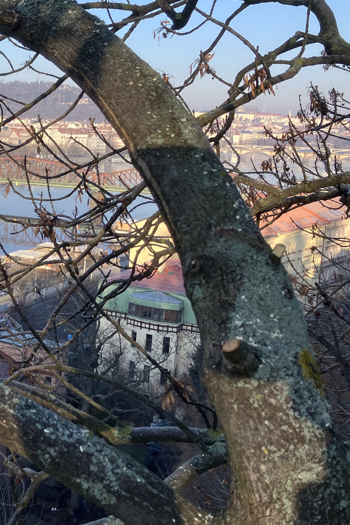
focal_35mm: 50
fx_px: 729
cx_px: -76
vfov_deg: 39.6
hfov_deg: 24.4
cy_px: 242
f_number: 1.8
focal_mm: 3.99
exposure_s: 1/796
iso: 32
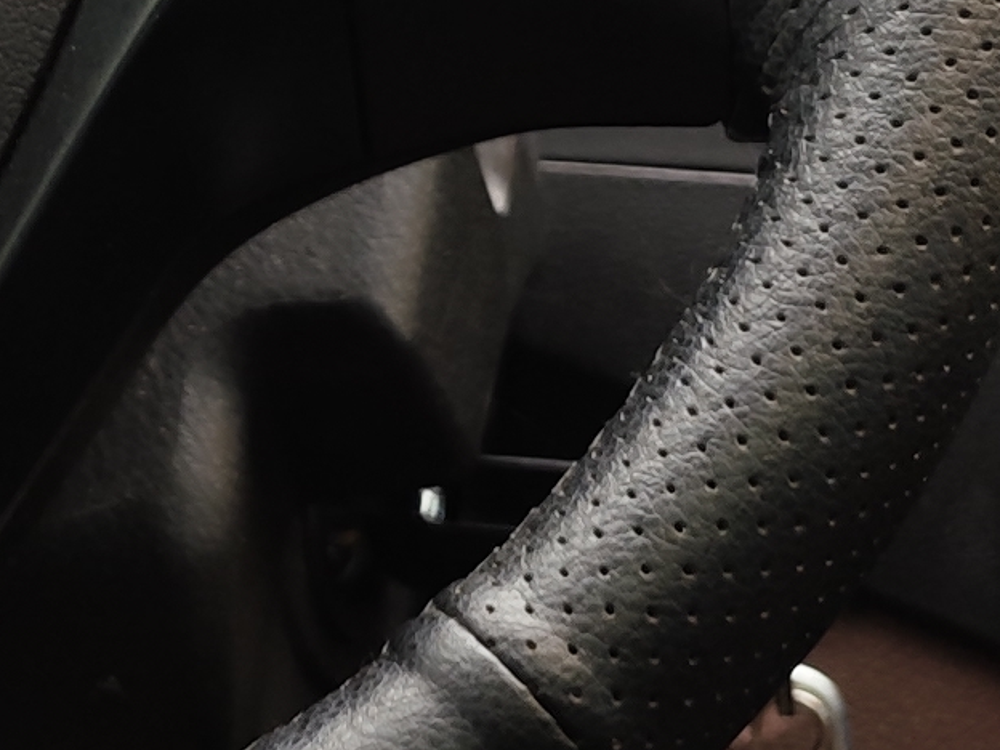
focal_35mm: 151
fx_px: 4362
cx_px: -444
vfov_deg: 9.6
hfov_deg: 12.5
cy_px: -296
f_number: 1.9
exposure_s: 1/33.3
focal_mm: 8.7
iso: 160
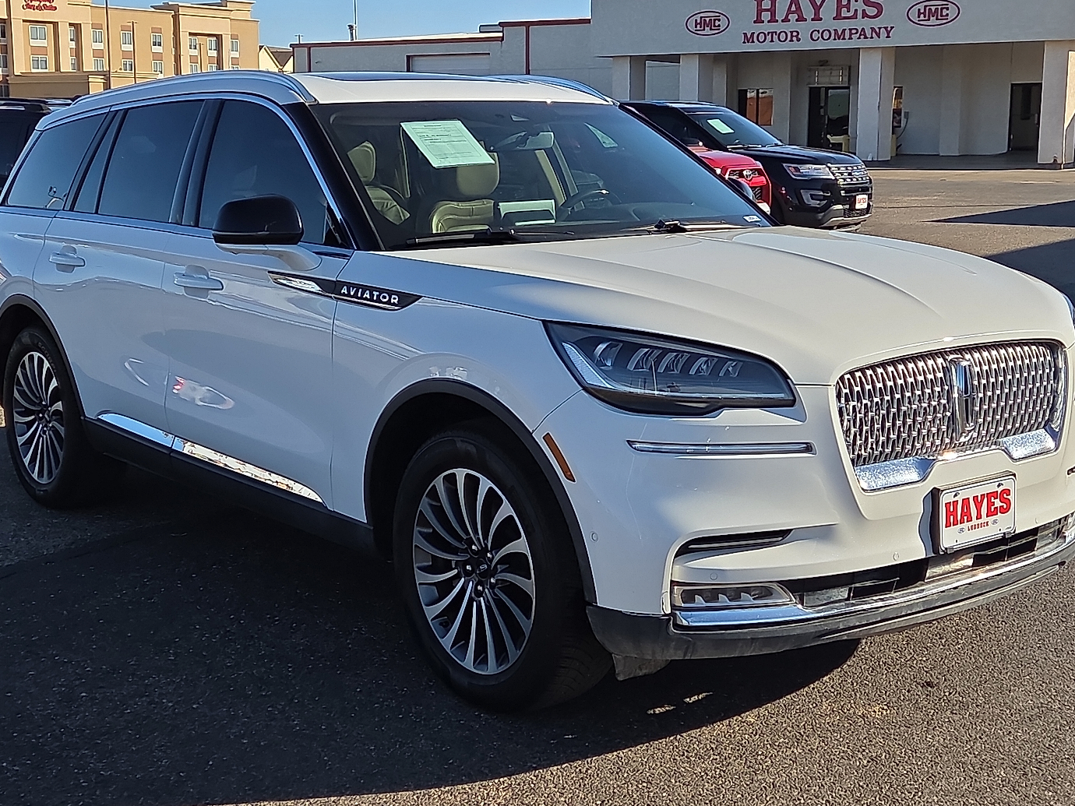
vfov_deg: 28.6
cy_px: 374
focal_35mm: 51
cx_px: 527
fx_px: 1584
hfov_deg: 37.5
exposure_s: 1/1429
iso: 25
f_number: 1.8
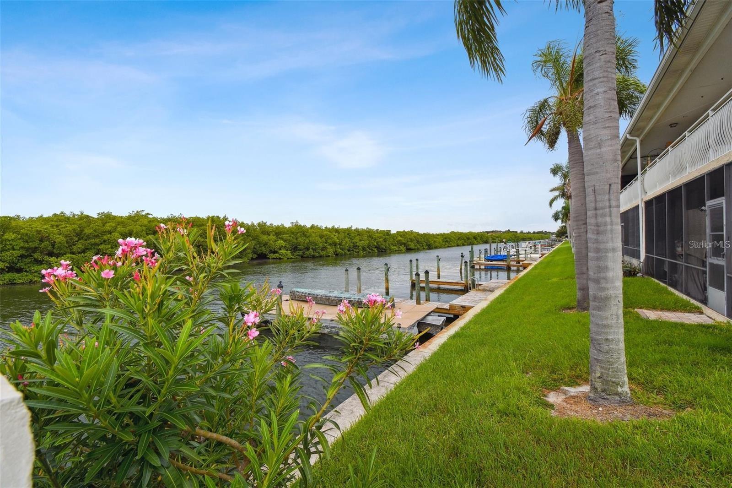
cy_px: 244
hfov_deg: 100.4
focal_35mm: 15
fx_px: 305
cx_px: 366
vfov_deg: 77.3
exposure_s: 1/125
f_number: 7.1
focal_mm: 10
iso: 100
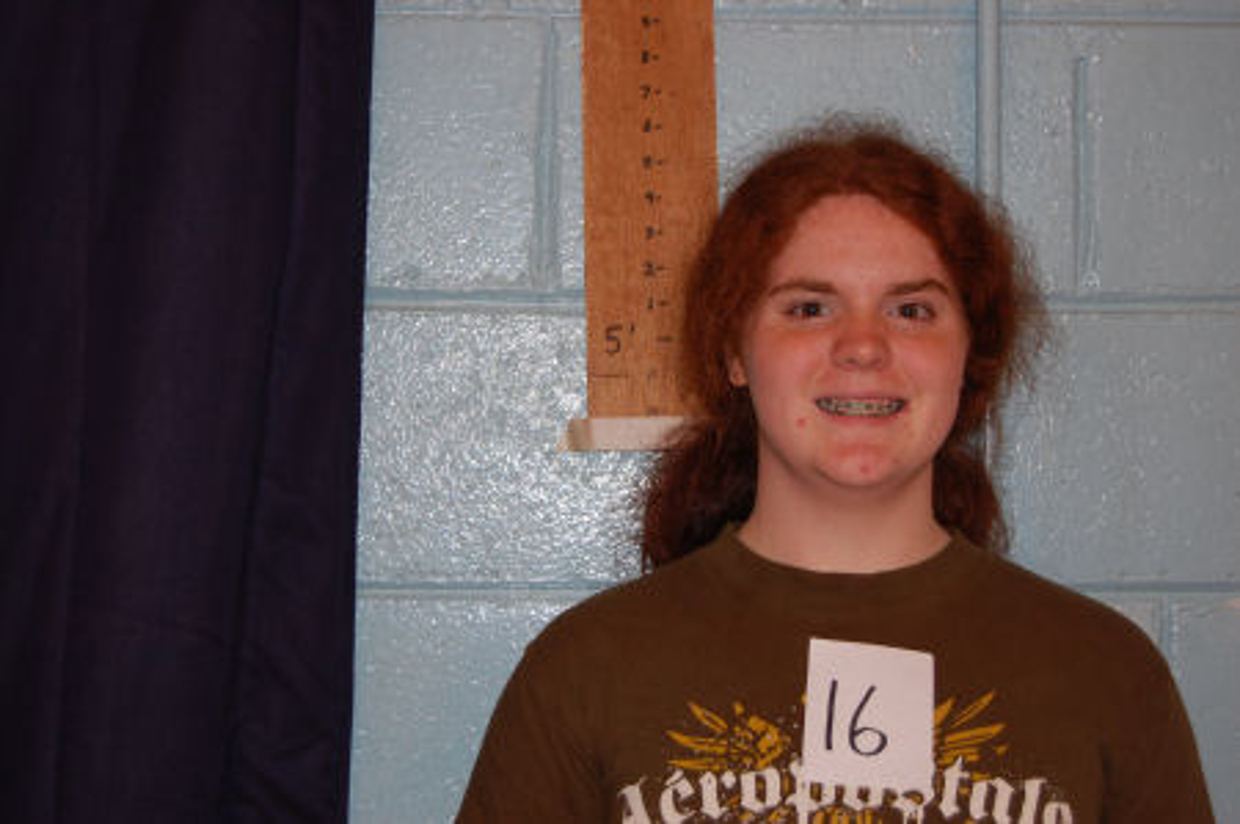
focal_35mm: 60
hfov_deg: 33.4
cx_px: 620
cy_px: 412
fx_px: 2064
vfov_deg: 22.6
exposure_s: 1/60
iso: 400
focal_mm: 40
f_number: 5
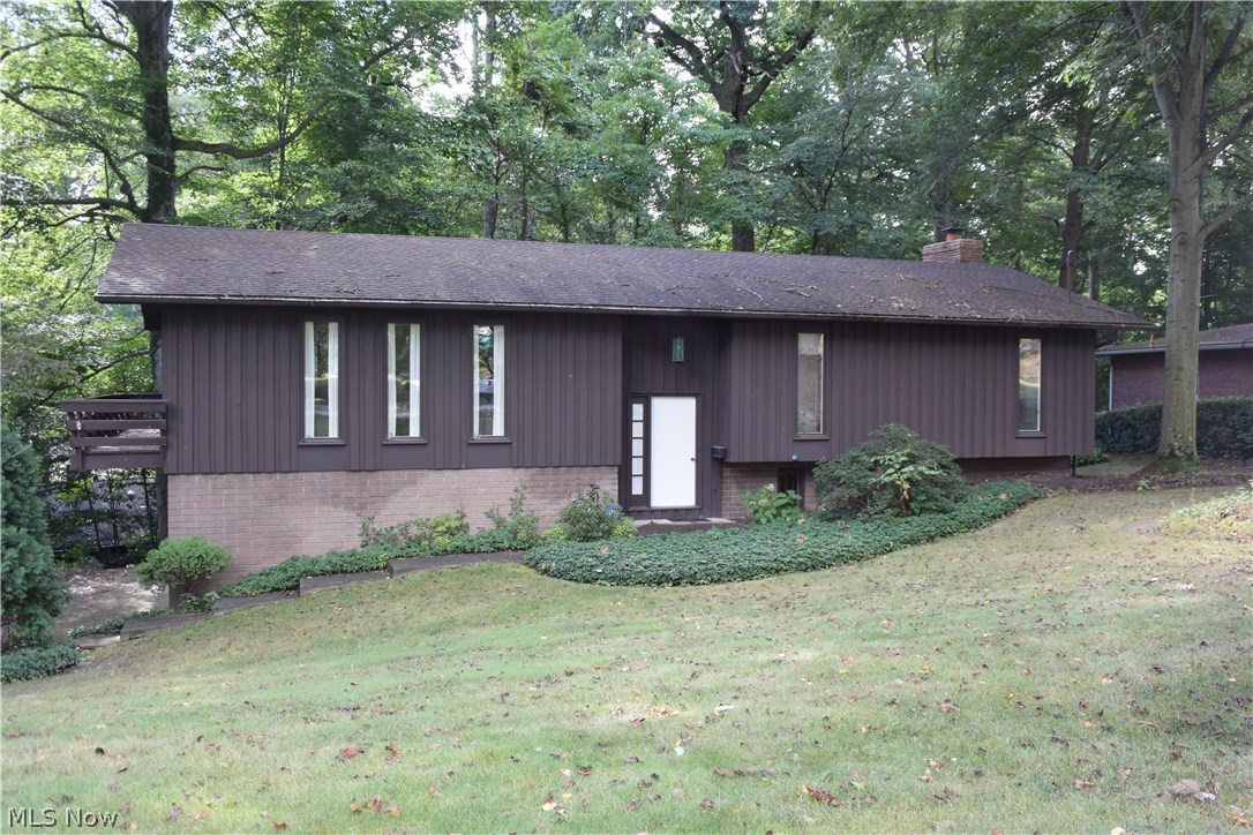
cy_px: 418
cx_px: 626
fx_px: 1114
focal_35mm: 32
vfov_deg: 41.1
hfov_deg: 58.7
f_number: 3.8
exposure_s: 1/125
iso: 450
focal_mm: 12.1
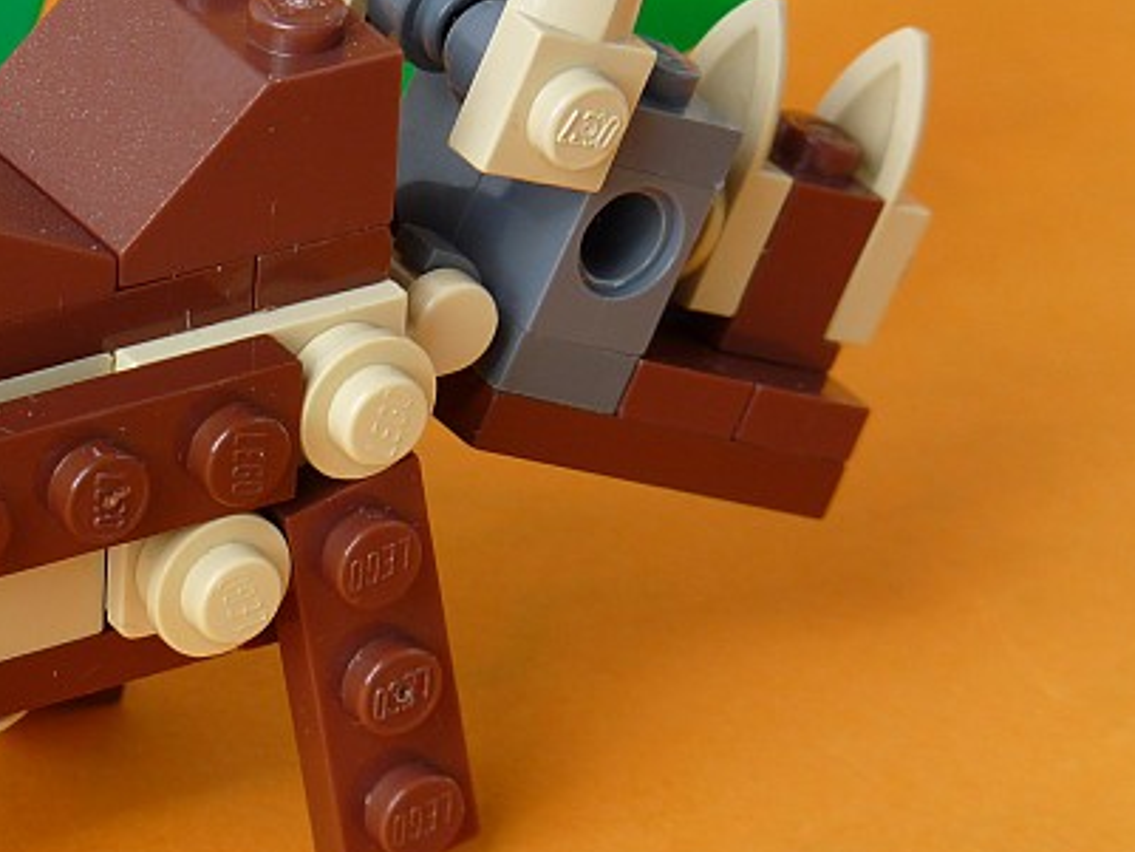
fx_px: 19351
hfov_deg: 3.4
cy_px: 430
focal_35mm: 590
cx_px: 74
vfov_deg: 2.5
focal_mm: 52.7
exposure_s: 1/125
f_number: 4
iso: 100
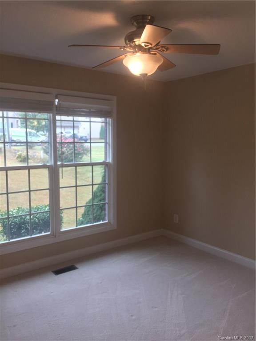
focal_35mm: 29
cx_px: 128
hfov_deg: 48.2
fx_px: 286
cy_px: 170
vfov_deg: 61.7
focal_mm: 4.15
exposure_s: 1/40
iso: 32
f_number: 2.2
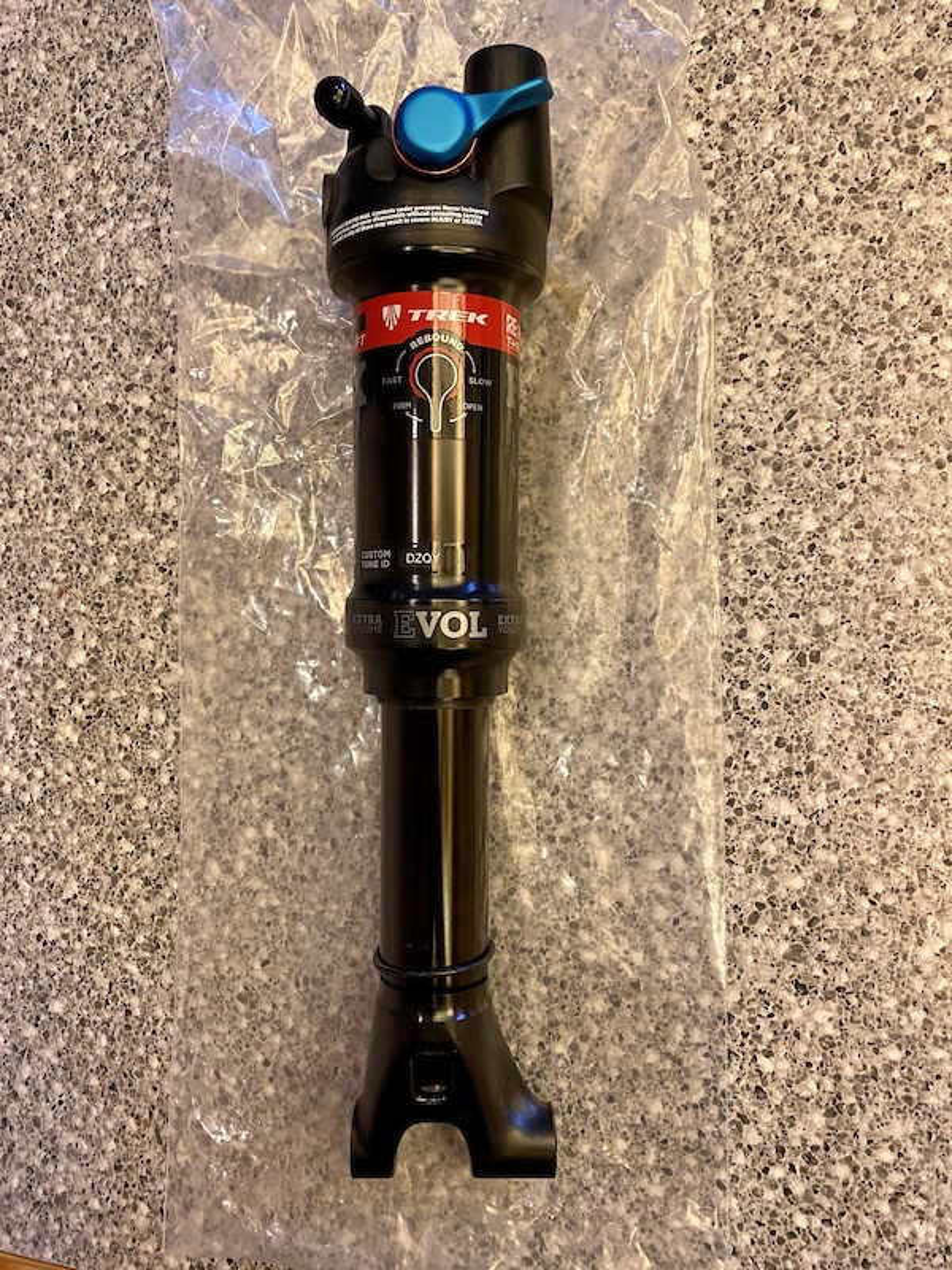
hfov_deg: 53.1
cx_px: 476
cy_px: 635
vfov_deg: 67.3
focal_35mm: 26
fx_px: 953
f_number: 1.8
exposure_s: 1/60
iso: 250
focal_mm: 4.25
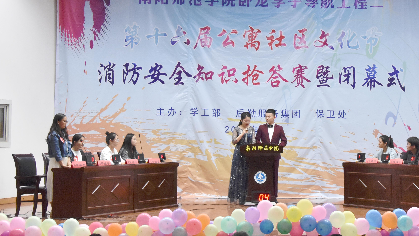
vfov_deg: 13.9
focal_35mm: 87
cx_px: 265
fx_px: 966
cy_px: 60
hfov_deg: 24.4
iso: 2000
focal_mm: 31
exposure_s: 1/160
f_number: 6.3
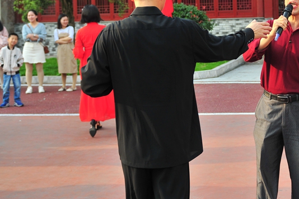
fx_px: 573
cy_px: 10
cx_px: 271
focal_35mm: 69
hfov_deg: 28.1
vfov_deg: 19.3
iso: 200
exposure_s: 1/800
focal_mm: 24
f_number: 2.8
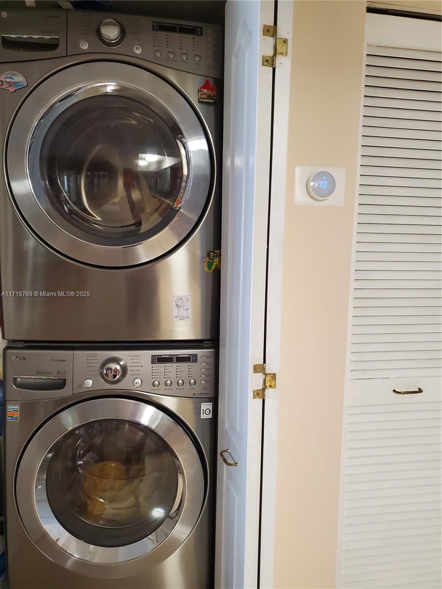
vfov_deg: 67.3
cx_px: 221
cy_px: 294
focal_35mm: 26
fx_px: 443
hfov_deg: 53.1
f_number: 1.5
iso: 320
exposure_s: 1/40
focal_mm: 4.3
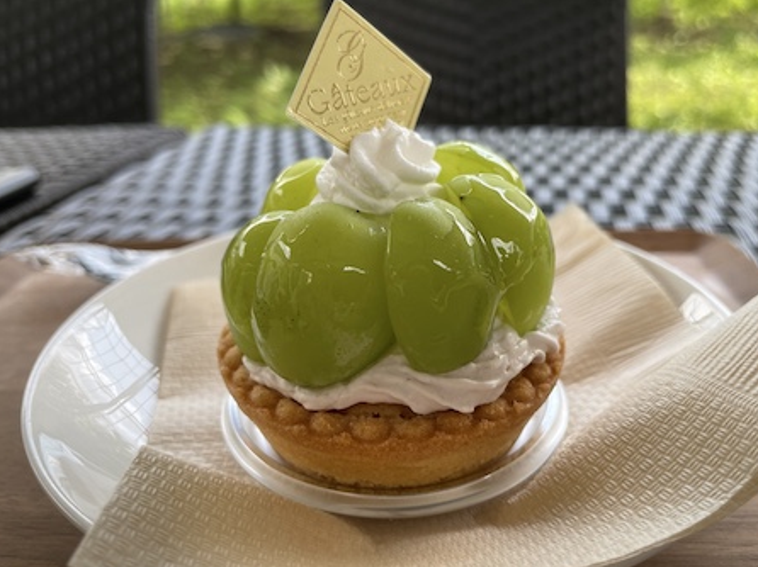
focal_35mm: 28
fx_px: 613
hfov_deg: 63.4
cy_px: 268
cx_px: 403
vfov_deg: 49.7
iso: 32
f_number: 1.6
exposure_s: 1/477
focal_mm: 4.2
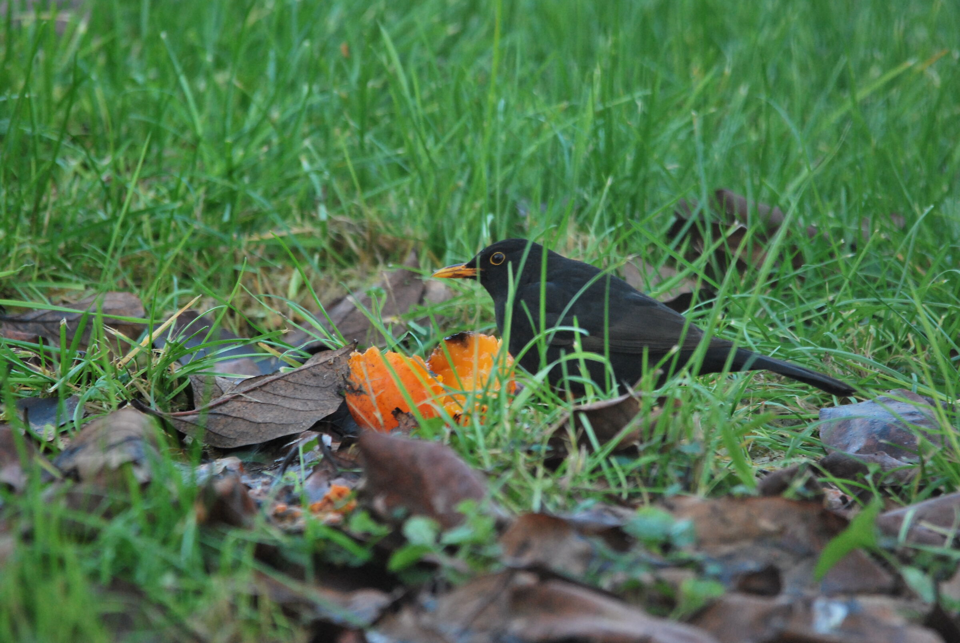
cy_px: 322
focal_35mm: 750
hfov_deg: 2.7
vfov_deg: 1.8
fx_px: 20025
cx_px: 480
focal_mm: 500
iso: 800
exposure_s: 1/125
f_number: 6.3
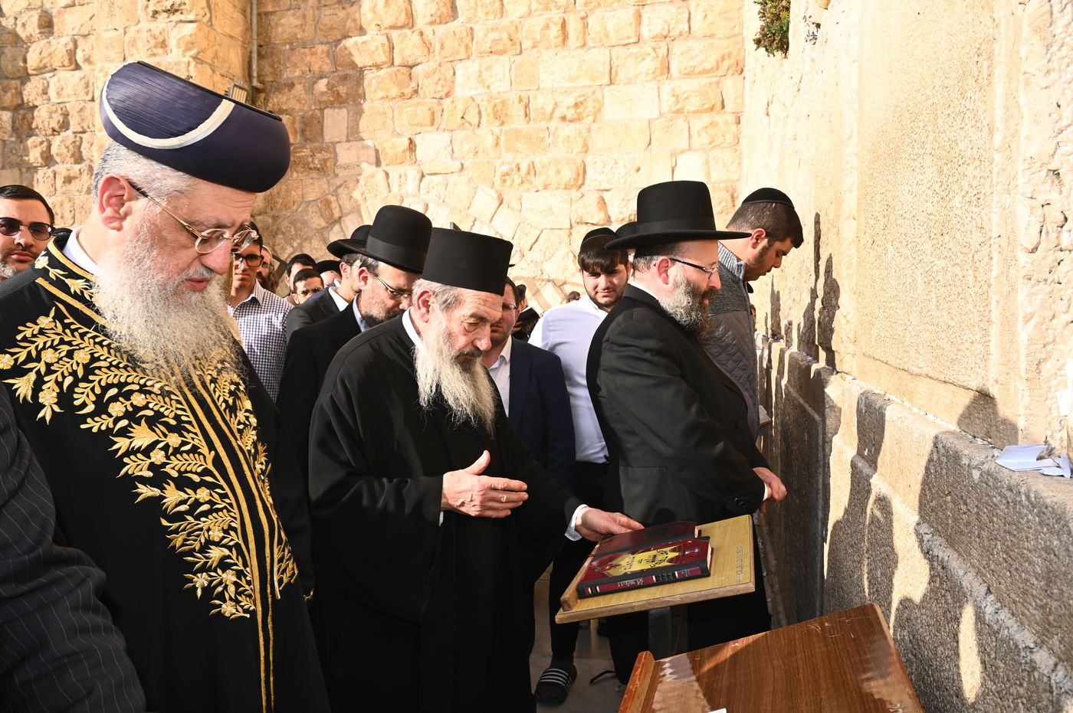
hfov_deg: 67.4
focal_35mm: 27
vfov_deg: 47.9
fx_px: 804
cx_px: 536
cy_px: 356
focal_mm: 27
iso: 160
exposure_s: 1/125
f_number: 13
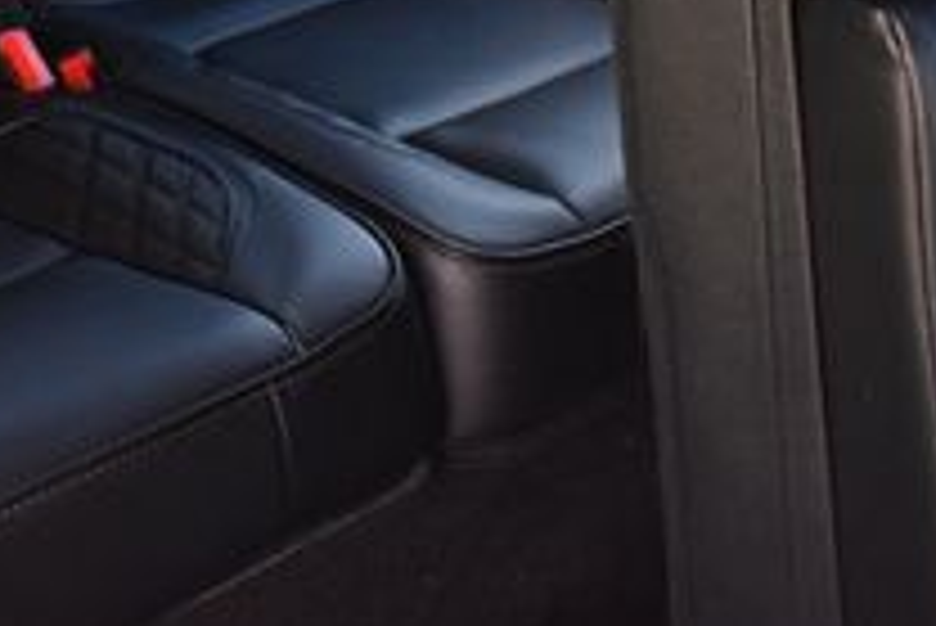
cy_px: -295
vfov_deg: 15.3
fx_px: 2159
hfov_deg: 23.6
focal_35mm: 83
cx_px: 50
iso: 800
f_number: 3.5
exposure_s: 1/125
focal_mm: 18
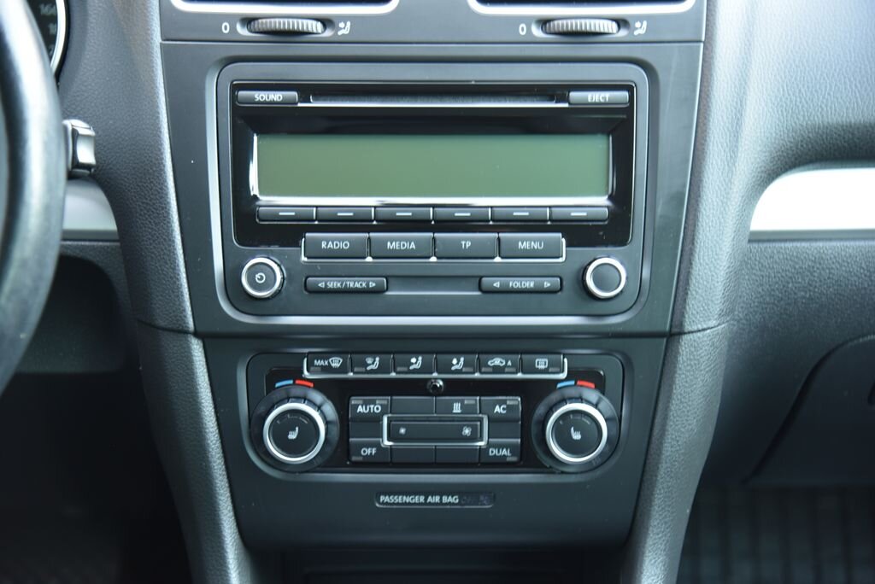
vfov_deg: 19.5
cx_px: 438
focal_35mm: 70
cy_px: 292
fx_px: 1702
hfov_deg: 28.8
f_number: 4
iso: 500
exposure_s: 1/6
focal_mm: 70
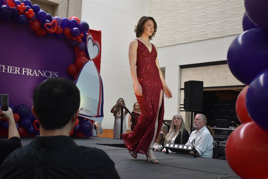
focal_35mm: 46
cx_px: 134
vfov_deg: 29.0
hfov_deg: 42.3
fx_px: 346
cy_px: 90
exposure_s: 1/250
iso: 800
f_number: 4.2
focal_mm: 31
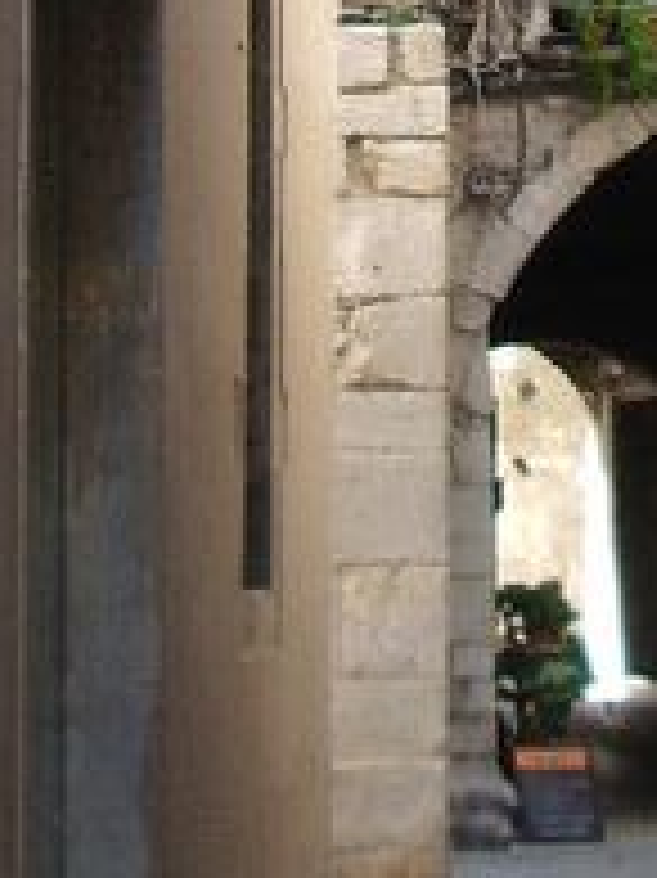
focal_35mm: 184
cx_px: 630
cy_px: -455
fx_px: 4661
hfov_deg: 8.0
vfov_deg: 10.4
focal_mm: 5.8
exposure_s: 1/80
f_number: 2.6
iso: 100
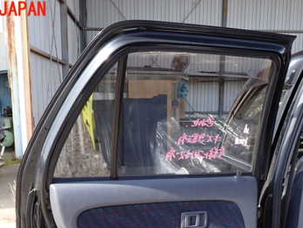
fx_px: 455
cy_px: 196
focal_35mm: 52
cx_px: 150
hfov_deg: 36.8
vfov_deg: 27.3
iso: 100
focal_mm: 5.4
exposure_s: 1/250
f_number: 3.2
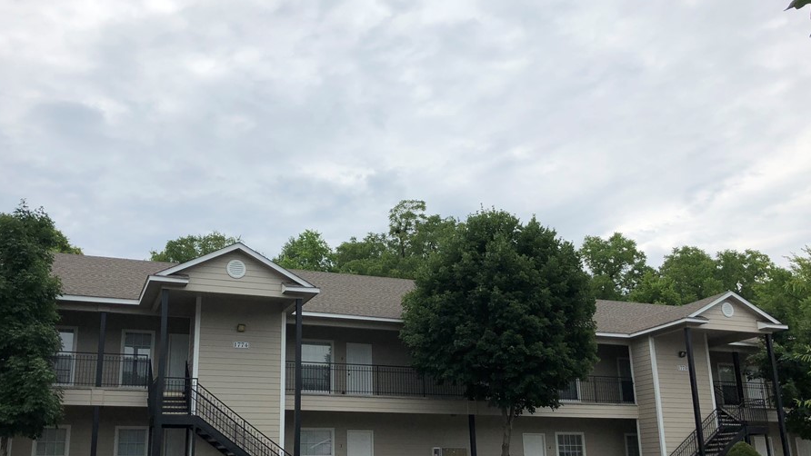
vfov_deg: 33.5
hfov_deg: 56.5
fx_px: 753
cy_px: 298
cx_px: 361
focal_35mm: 35
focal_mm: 4
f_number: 1.8
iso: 20
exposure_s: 1/2114
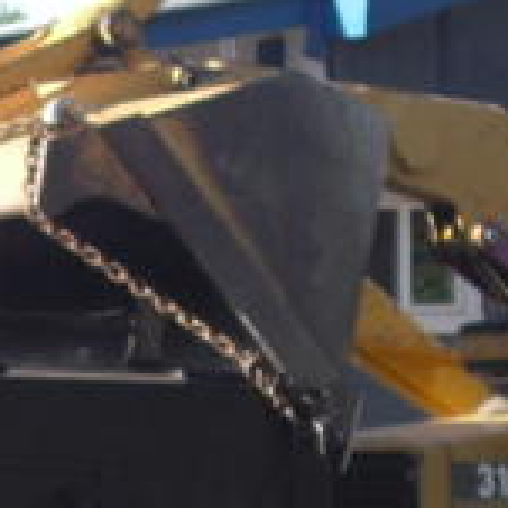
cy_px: 675
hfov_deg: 9.0
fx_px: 3155
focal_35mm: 190
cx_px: -242
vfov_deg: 9.0
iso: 100
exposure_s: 1/60
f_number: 7.8
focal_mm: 6.3
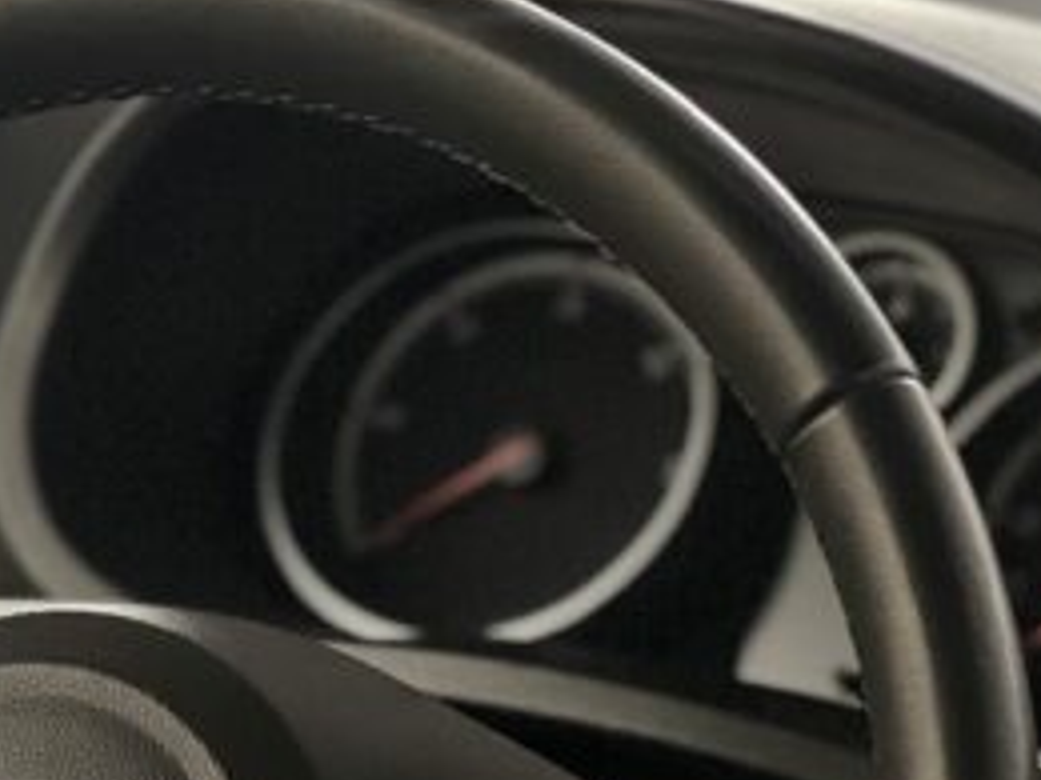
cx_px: 140
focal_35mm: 237
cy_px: 1080
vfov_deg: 6.2
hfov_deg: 8.3
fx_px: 7127
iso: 640
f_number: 2.8
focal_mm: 9
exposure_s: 1/15
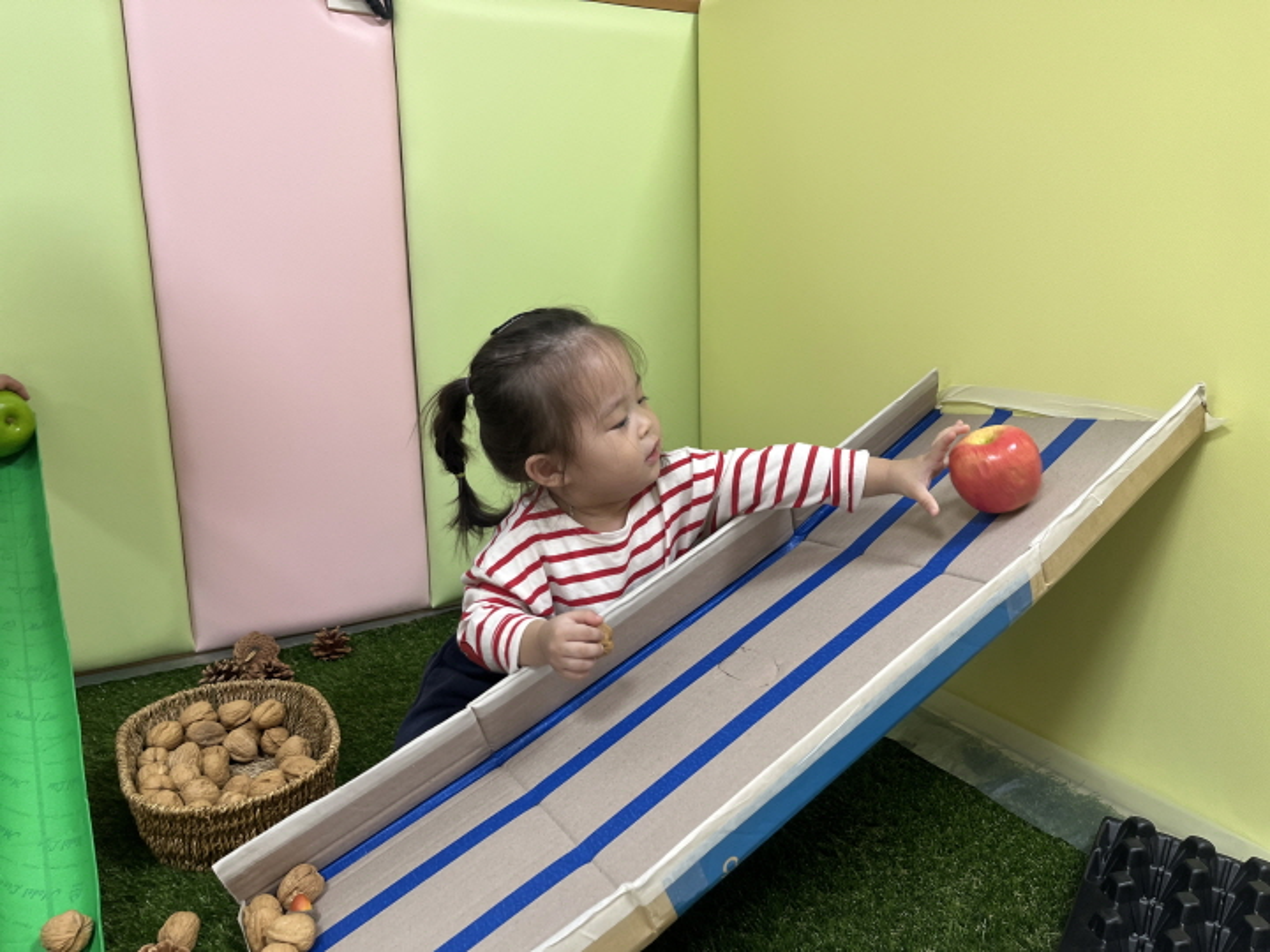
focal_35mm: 26
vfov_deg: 53.1
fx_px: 954
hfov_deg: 67.3
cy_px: 476
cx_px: 635
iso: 64
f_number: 1.6
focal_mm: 5.1
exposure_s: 1/60
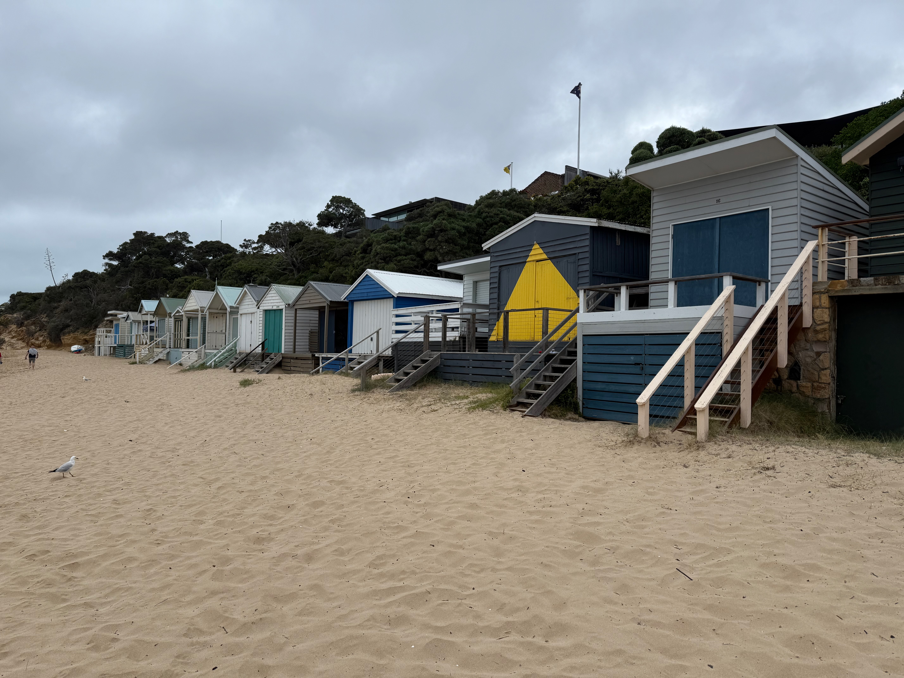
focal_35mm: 24
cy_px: 339
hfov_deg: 71.6
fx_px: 627
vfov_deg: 56.8
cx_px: 452
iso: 80
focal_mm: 6.76
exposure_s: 1/5714
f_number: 1.78
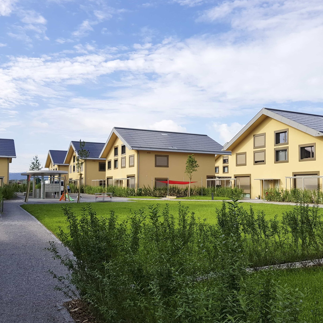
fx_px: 327
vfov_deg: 52.5
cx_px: 195
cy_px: 163
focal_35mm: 31
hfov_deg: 52.2
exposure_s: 1/1800
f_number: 1.7
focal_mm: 4.2
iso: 40
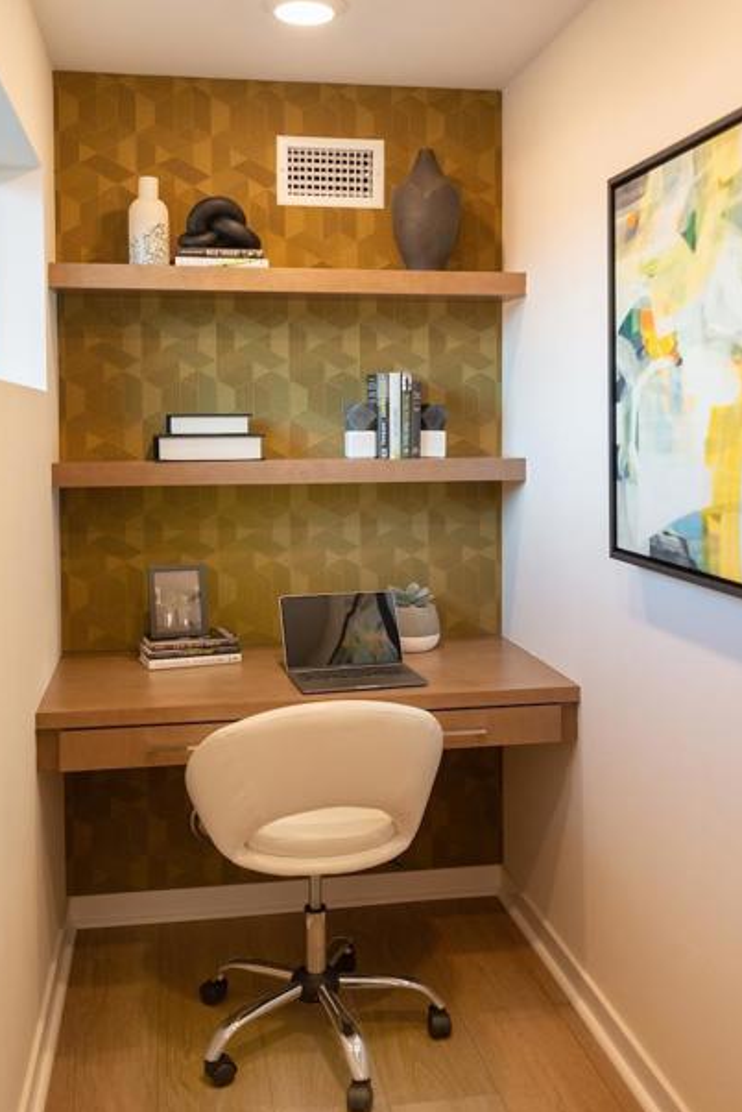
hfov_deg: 38.9
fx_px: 1050
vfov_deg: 55.7
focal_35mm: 34
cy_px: 589
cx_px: 372
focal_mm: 32
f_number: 2.8
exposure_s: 1/200
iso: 800
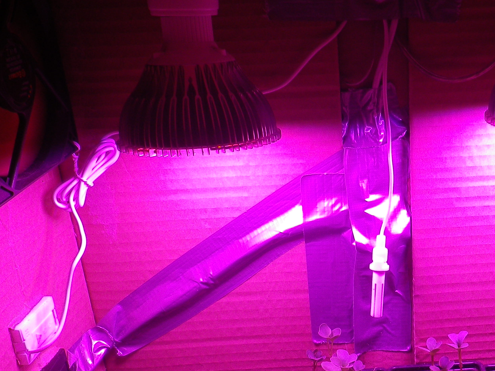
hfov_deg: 38.5
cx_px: 380
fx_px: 686
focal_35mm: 48
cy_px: 274
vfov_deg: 29.8
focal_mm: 5
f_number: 3.2
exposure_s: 1/60
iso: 80
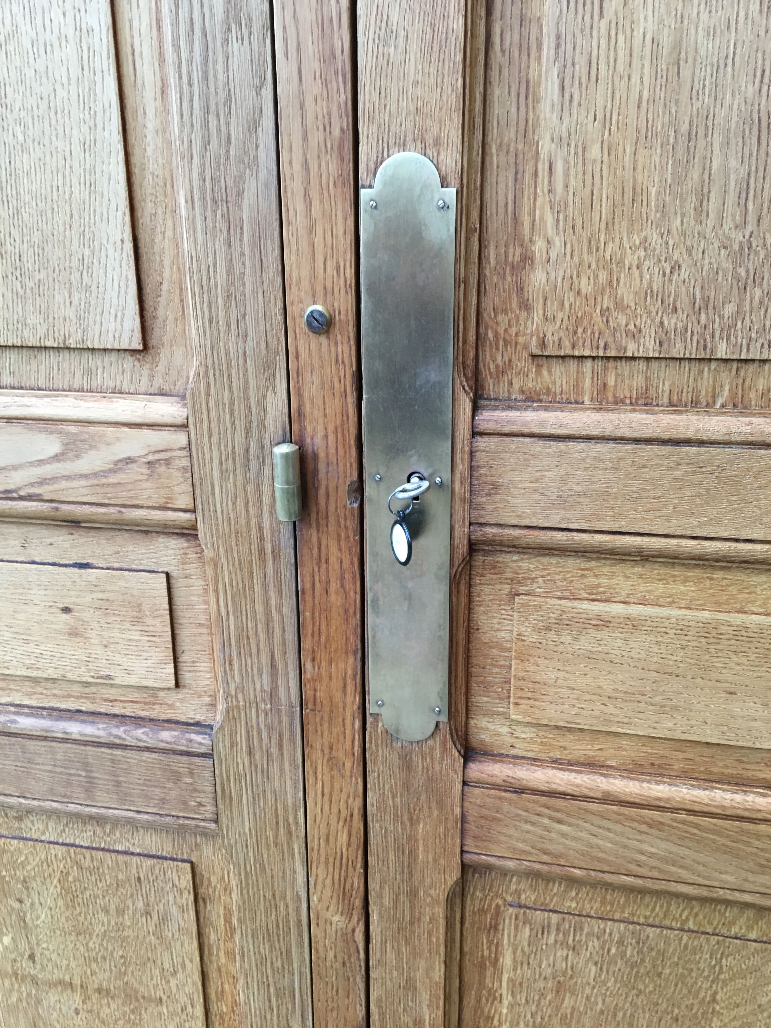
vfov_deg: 61.7
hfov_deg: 48.2
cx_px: 386
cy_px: 514
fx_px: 861
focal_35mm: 29
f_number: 2.2
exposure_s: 1/33
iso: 100
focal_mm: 4.15
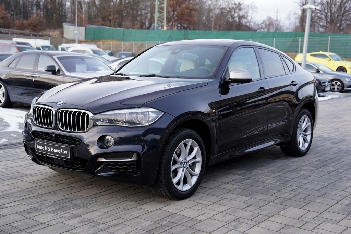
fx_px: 458
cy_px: 117
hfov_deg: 41.9
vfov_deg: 28.7
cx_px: 176
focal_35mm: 47
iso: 100
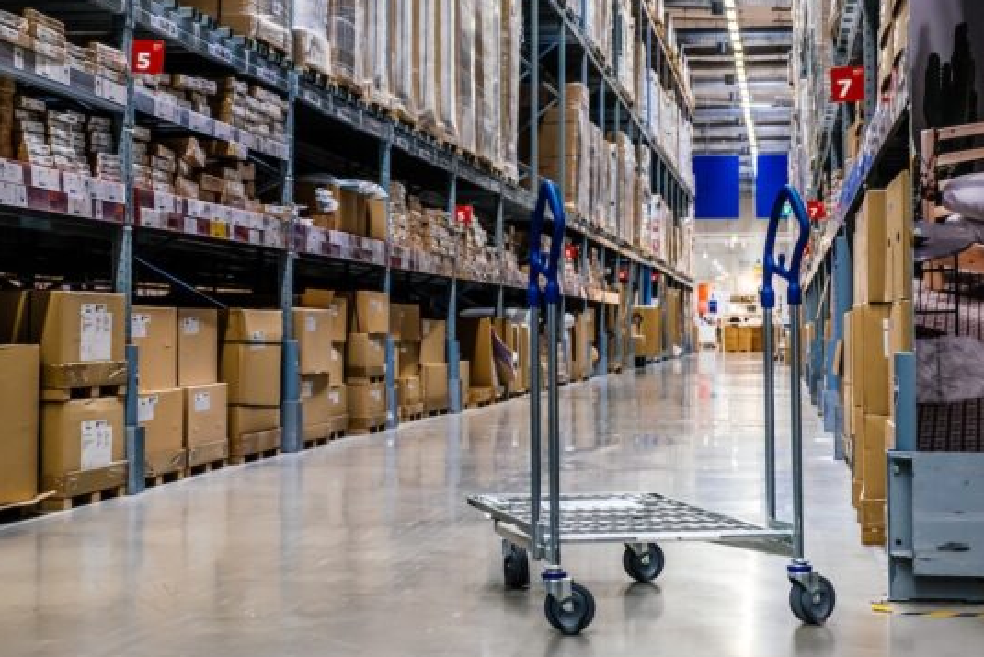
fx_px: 1832
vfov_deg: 20.3
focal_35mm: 67
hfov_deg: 30.0
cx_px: 430
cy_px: 282
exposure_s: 1/125
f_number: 3.6
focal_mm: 37.4
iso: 500
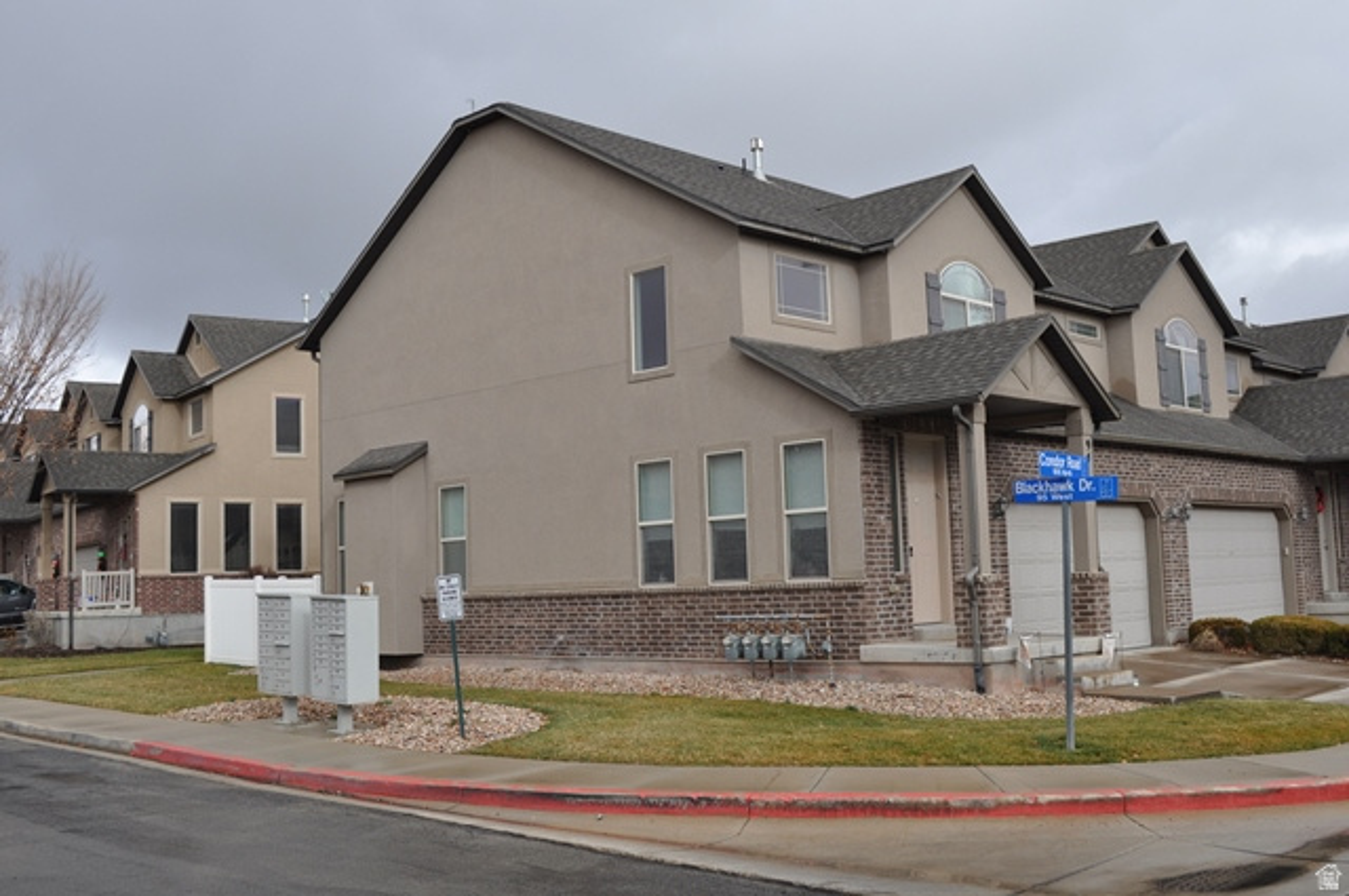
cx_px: 674
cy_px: 448
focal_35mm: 36
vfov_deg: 36.8
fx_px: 1347
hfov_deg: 53.2
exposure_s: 1/100
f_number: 10
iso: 200
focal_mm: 24
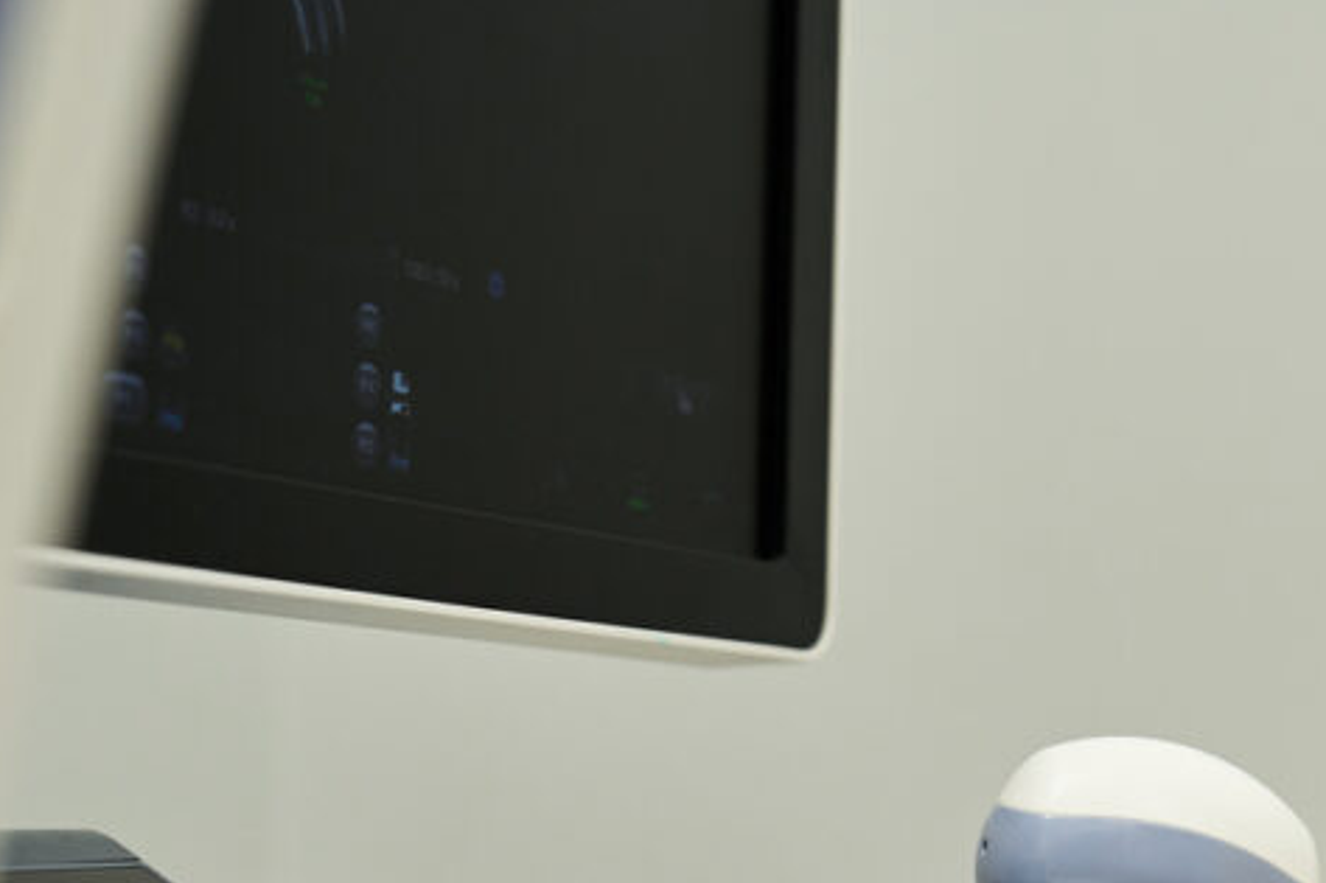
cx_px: 1046
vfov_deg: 13.0
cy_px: 901
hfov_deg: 19.5
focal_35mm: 104
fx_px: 3829
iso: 640
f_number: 3.2
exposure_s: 1/320
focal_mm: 48
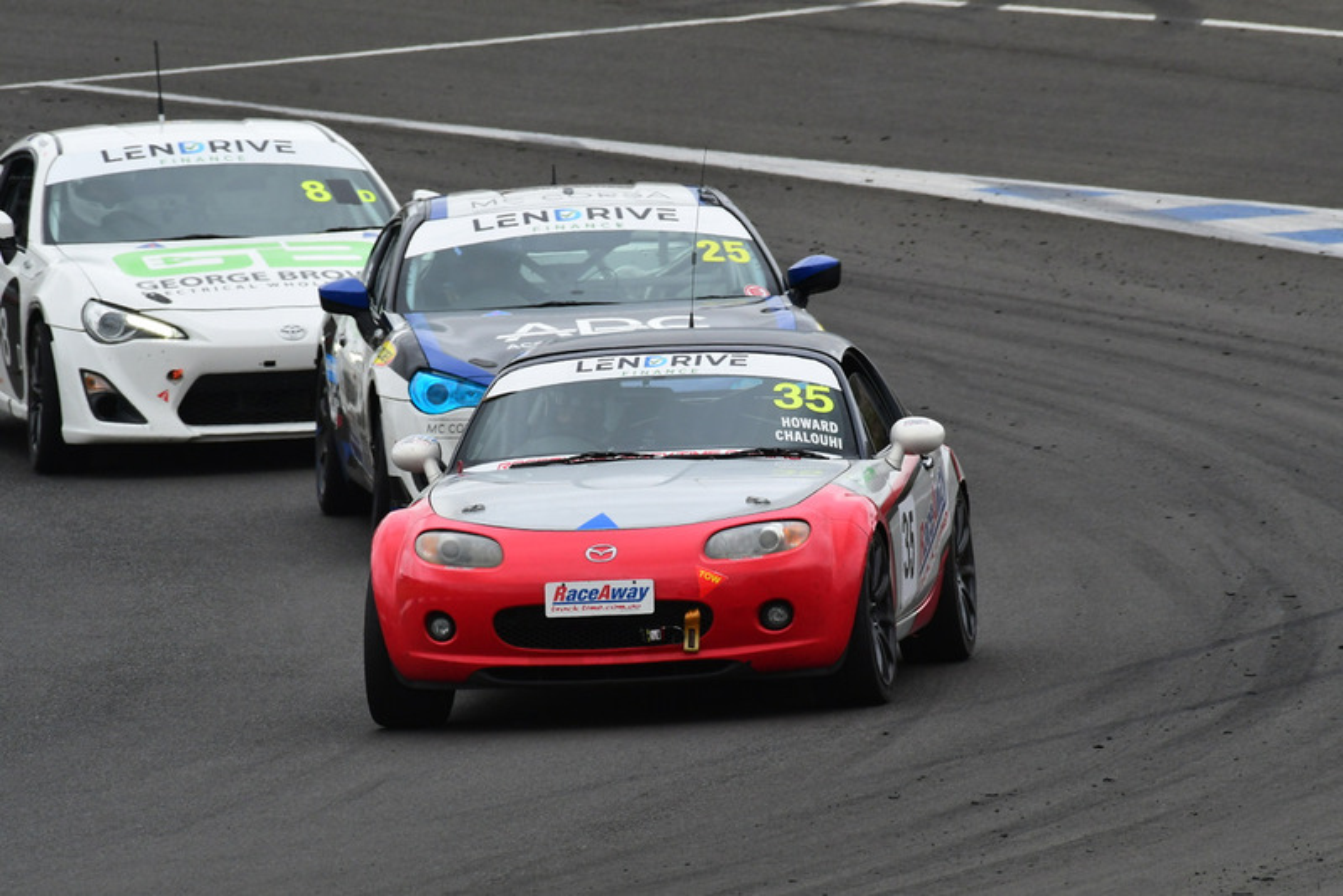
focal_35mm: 750
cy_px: 448
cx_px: 672
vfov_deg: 1.8
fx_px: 27988
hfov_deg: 2.7
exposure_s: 1/640
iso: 800
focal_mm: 500
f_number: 11
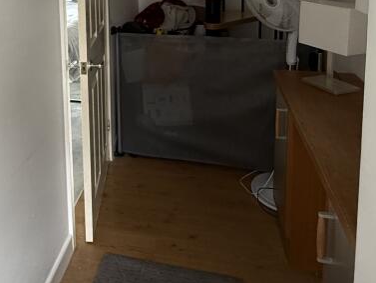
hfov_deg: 47.6
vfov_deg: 34.3
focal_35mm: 38
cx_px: 108
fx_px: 413
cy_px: -2
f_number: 2.2
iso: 320
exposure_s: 1/90
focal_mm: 2.22
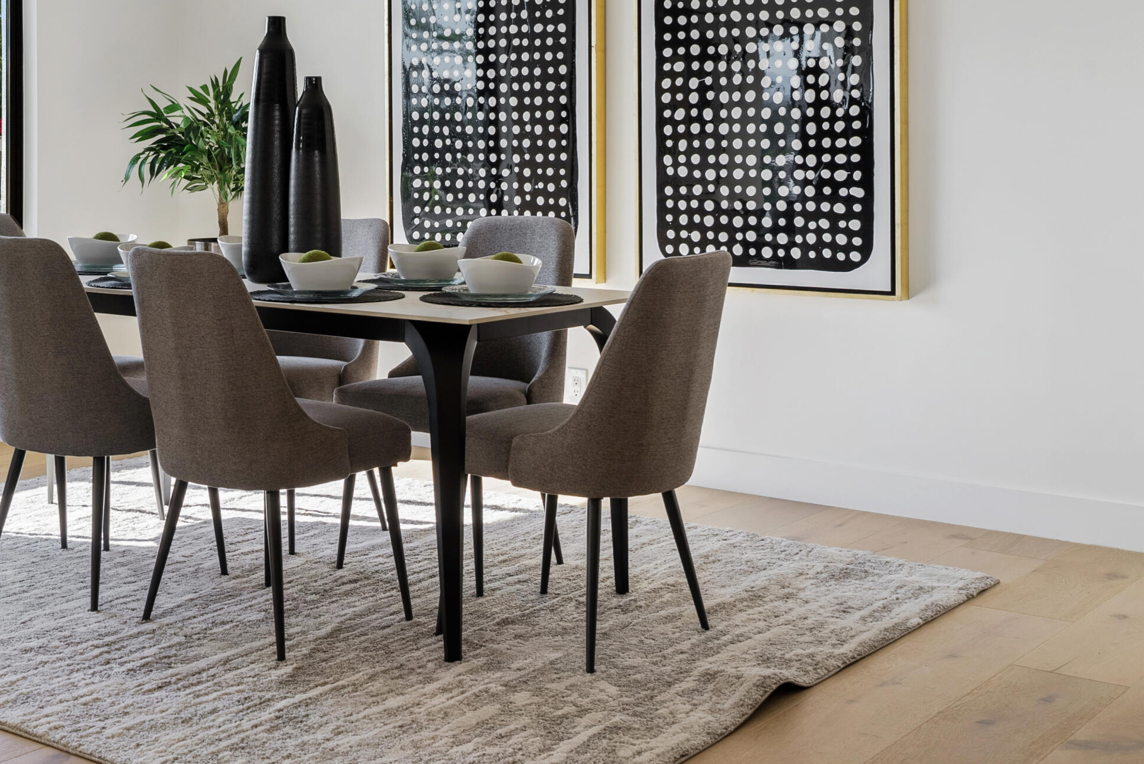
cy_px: 187
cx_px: 310
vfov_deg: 24.8
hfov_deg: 36.1
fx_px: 1717
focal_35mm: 54
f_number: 8
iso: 100
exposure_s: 1/8
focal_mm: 35
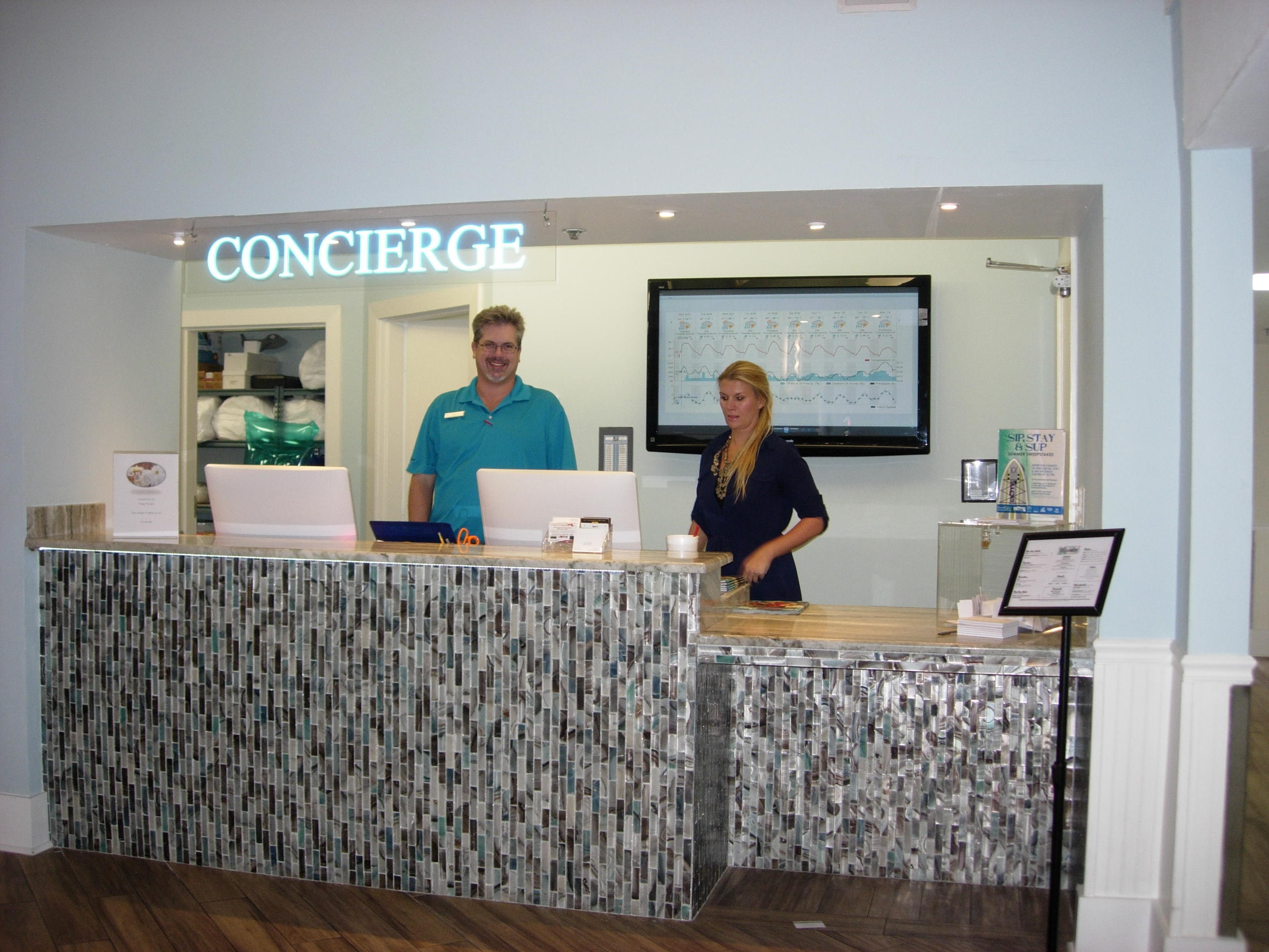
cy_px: 476
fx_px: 1393
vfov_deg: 37.7
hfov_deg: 49.0
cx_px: 634
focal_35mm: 38
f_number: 2.8
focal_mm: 7.8
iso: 79
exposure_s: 1/32
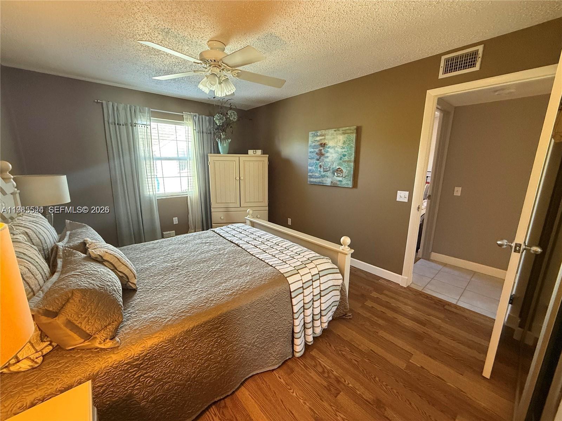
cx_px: 281
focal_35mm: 14
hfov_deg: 102.1
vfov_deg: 85.7
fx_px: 227
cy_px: 210
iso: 500
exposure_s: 1/60
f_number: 2.2
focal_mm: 2.22
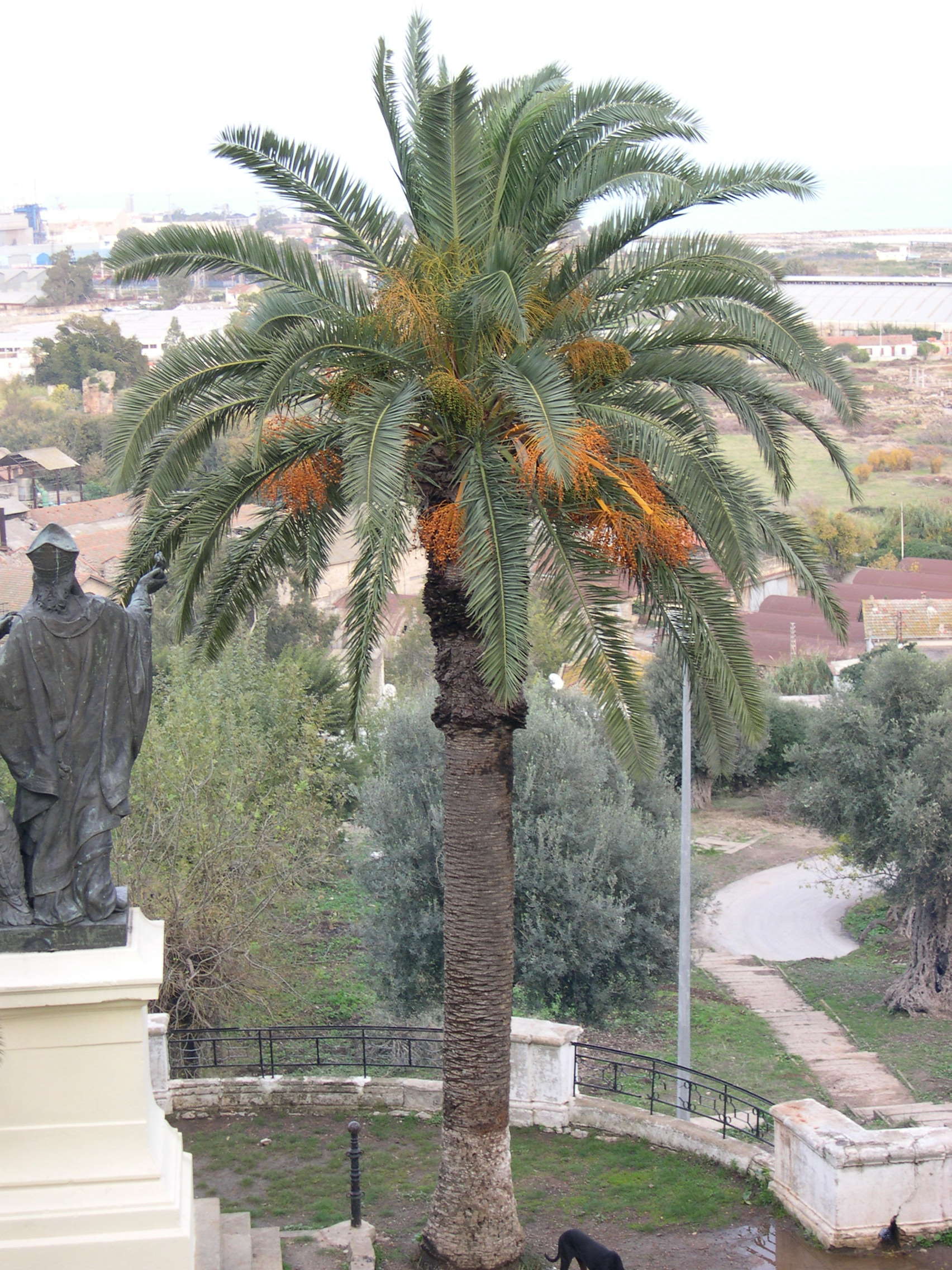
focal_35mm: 67
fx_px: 2457
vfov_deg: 29.0
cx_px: 476
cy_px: 635
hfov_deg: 21.9
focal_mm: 14.2
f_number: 3.7
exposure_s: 1/37
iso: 100
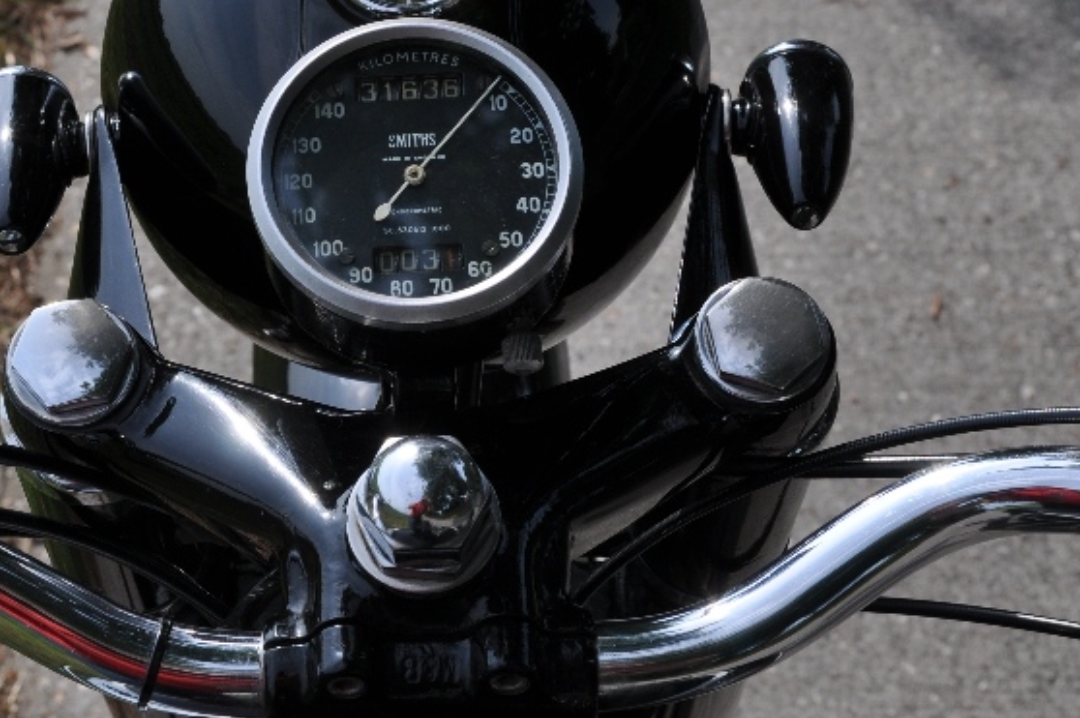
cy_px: 240
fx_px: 2937
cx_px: 352
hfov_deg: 20.8
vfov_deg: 13.9
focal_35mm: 98
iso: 200
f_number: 10
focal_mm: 34
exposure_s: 1/400
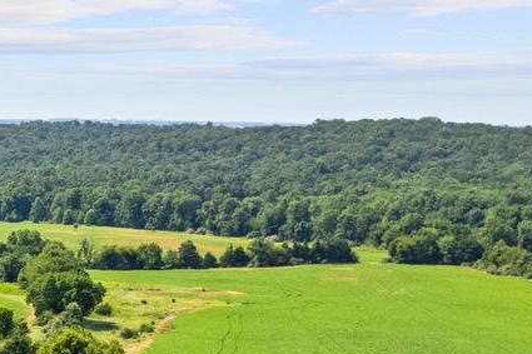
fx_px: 1566
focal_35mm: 106
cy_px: 533
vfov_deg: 12.3
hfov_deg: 17.0
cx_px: -325
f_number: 2.8
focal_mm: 8.38
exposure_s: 1/2500
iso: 100
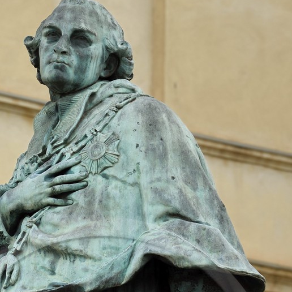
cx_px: 102
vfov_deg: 3.6
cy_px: 393
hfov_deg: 3.6
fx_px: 4648
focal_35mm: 487
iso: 200
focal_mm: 185
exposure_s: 1/160
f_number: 10
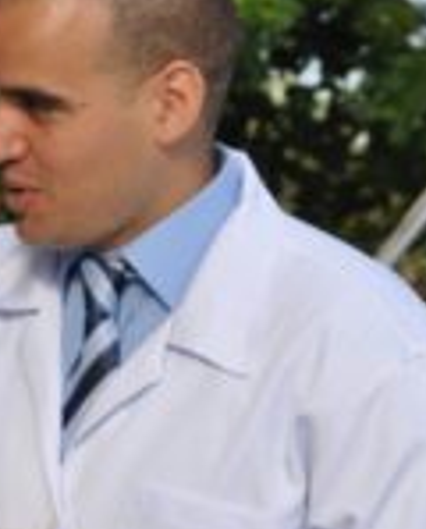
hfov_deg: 4.5
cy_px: 330
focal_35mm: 346
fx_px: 5431
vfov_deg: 5.6
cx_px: -128
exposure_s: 1/200
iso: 320
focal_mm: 90
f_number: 13
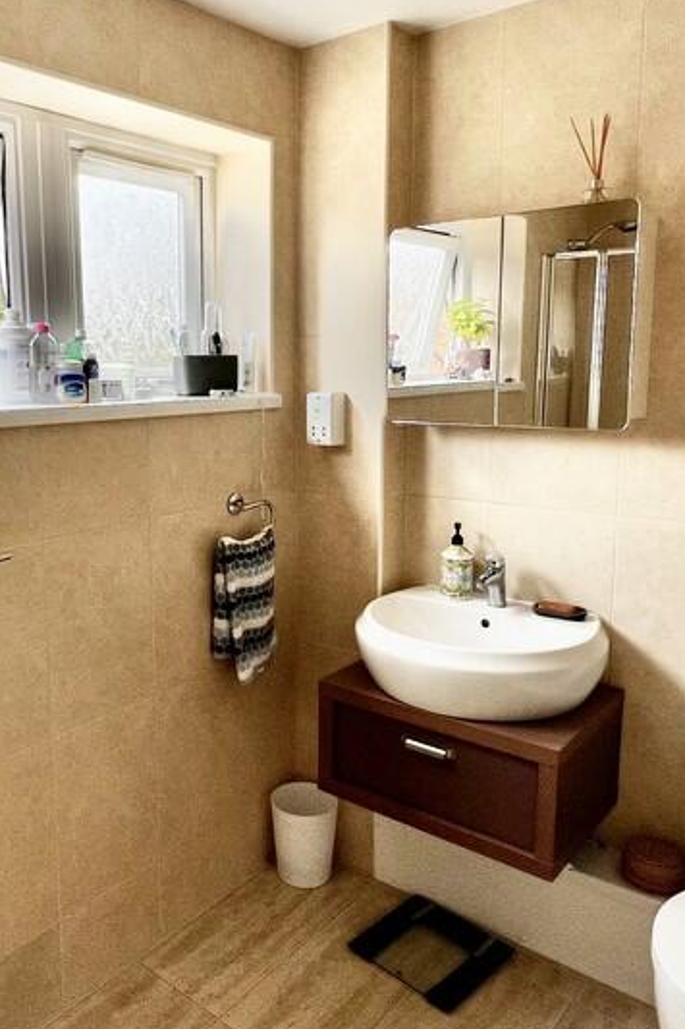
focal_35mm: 26
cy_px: 485
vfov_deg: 69.4
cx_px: 214
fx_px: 743
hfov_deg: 48.5
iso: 32
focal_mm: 1.57
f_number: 1.8
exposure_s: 1/234
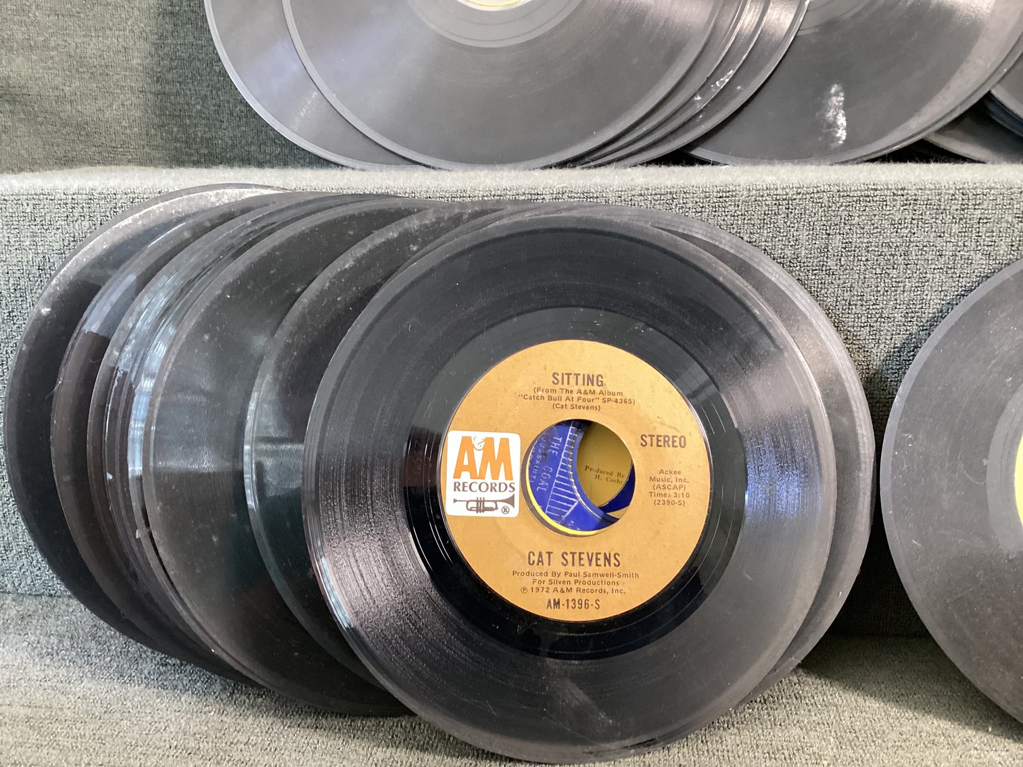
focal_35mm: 31
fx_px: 916
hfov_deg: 58.3
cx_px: 512
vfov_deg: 45.4
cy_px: 384
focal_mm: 3.3
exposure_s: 1/33
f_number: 2.4
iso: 250
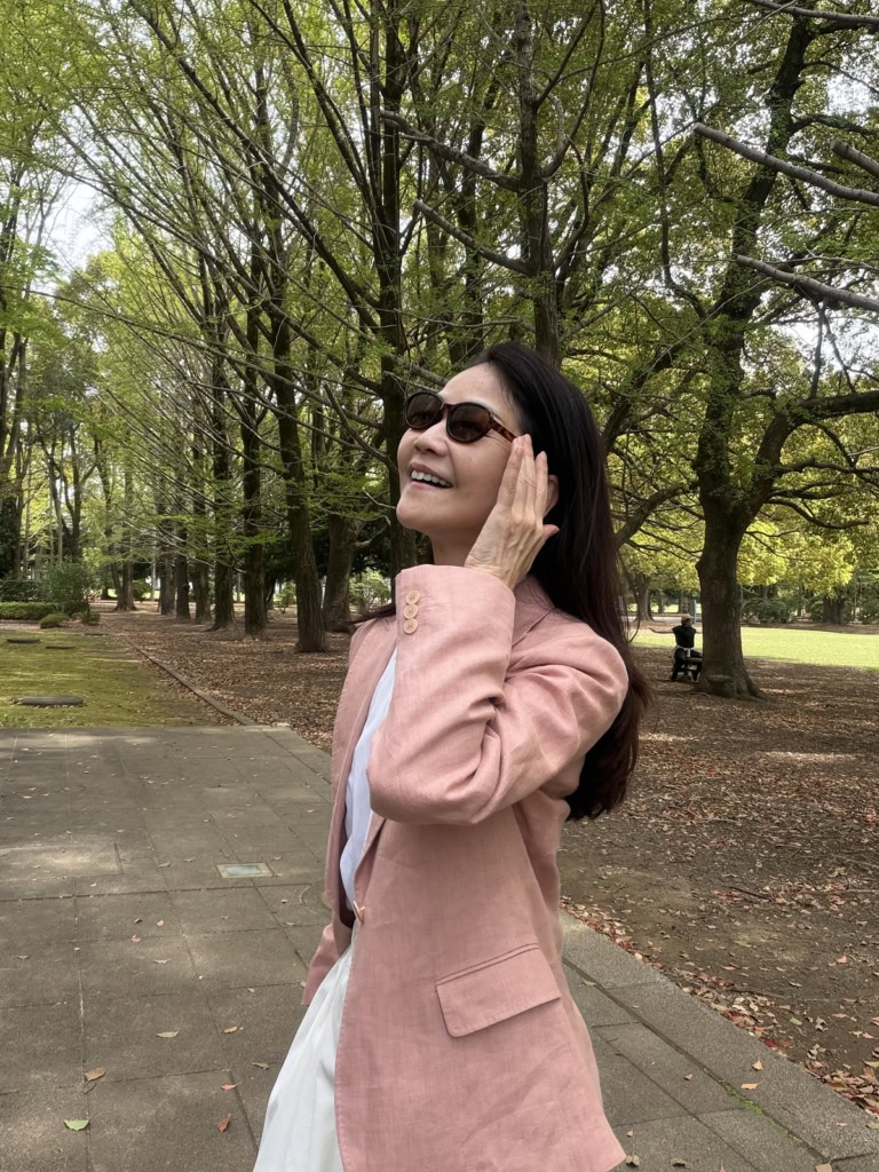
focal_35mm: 30
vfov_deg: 60.0
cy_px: 586
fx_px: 1016
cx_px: 440
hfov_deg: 46.8
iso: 25
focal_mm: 2.7
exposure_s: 1/245
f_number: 1.9
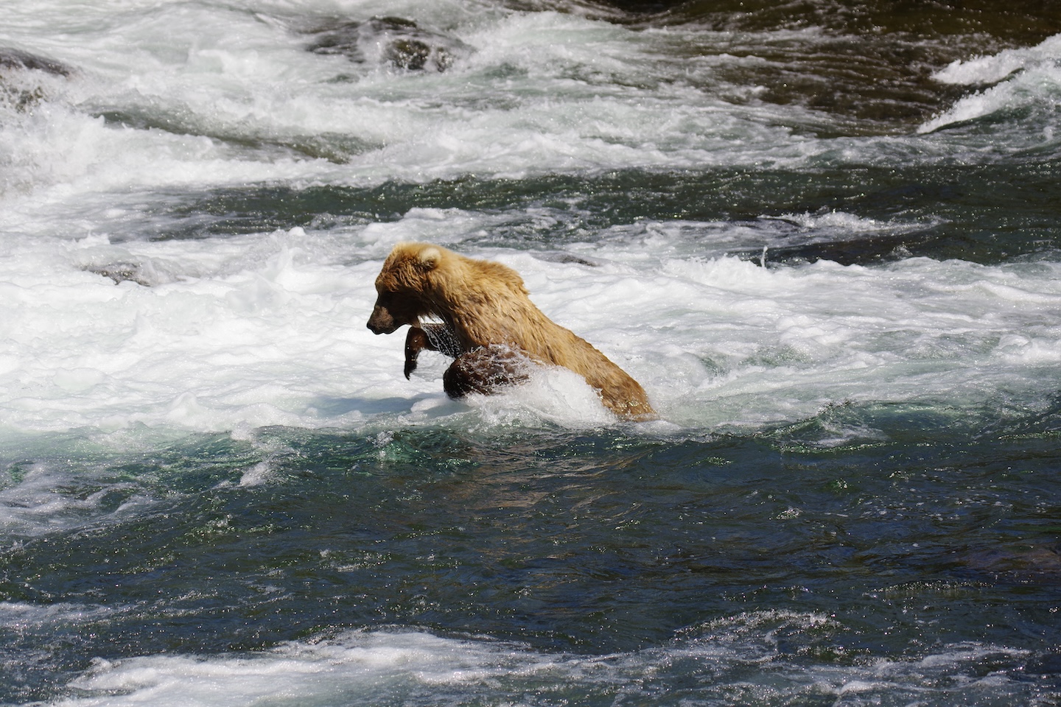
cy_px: 354
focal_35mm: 225
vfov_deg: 6.1
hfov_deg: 9.1
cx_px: 530
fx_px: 6631
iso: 200
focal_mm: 150
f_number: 5
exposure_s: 1/800
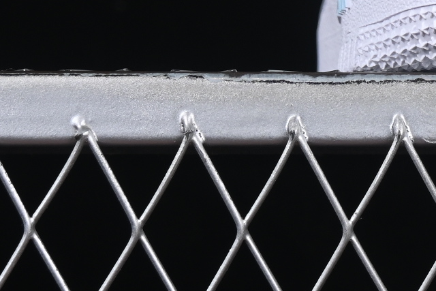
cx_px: 719
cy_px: -321
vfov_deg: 4.2
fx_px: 3949
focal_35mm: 326
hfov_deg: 6.2
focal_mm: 50
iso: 160
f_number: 8
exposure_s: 1/100
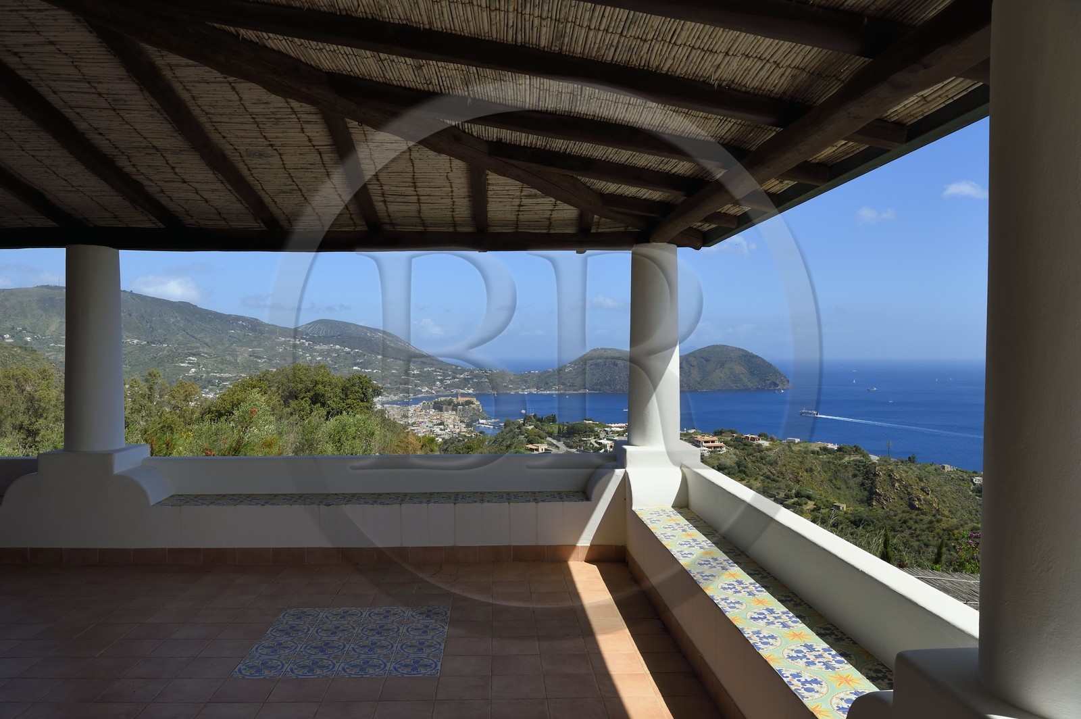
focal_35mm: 24
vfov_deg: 53.1
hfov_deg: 73.8
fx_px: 720
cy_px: 360
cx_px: 540
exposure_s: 1/250
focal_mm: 24
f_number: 14
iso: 200
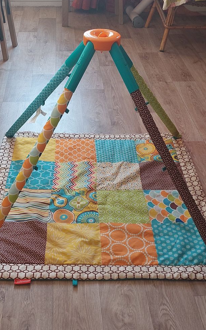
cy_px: 164
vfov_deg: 68.4
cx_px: 102
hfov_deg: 46.0
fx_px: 243
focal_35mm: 27
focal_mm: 5.23
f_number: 1.8
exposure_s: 1/60
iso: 125
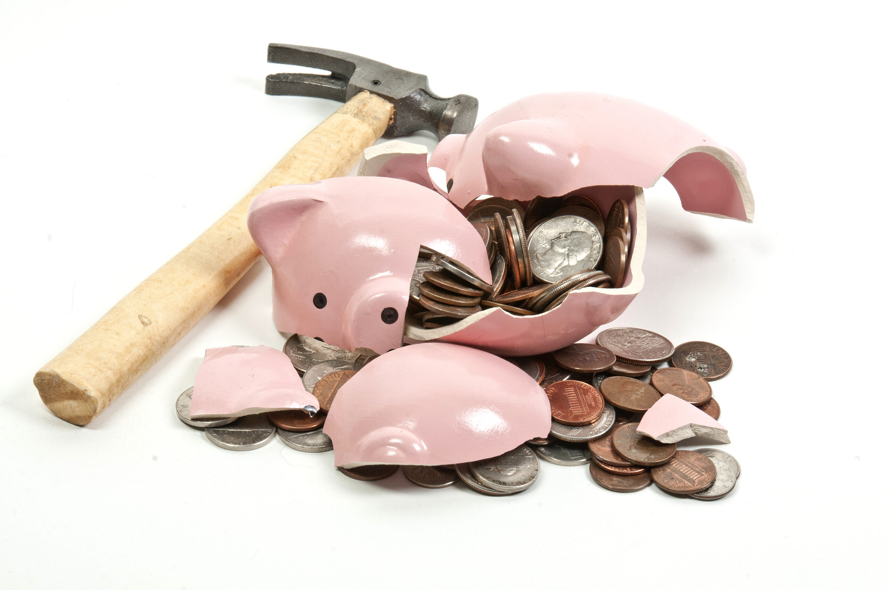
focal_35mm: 138
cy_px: 295
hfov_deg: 14.9
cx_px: 444
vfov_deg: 9.9
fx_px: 3403
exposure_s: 1/160
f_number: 20
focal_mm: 92
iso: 200
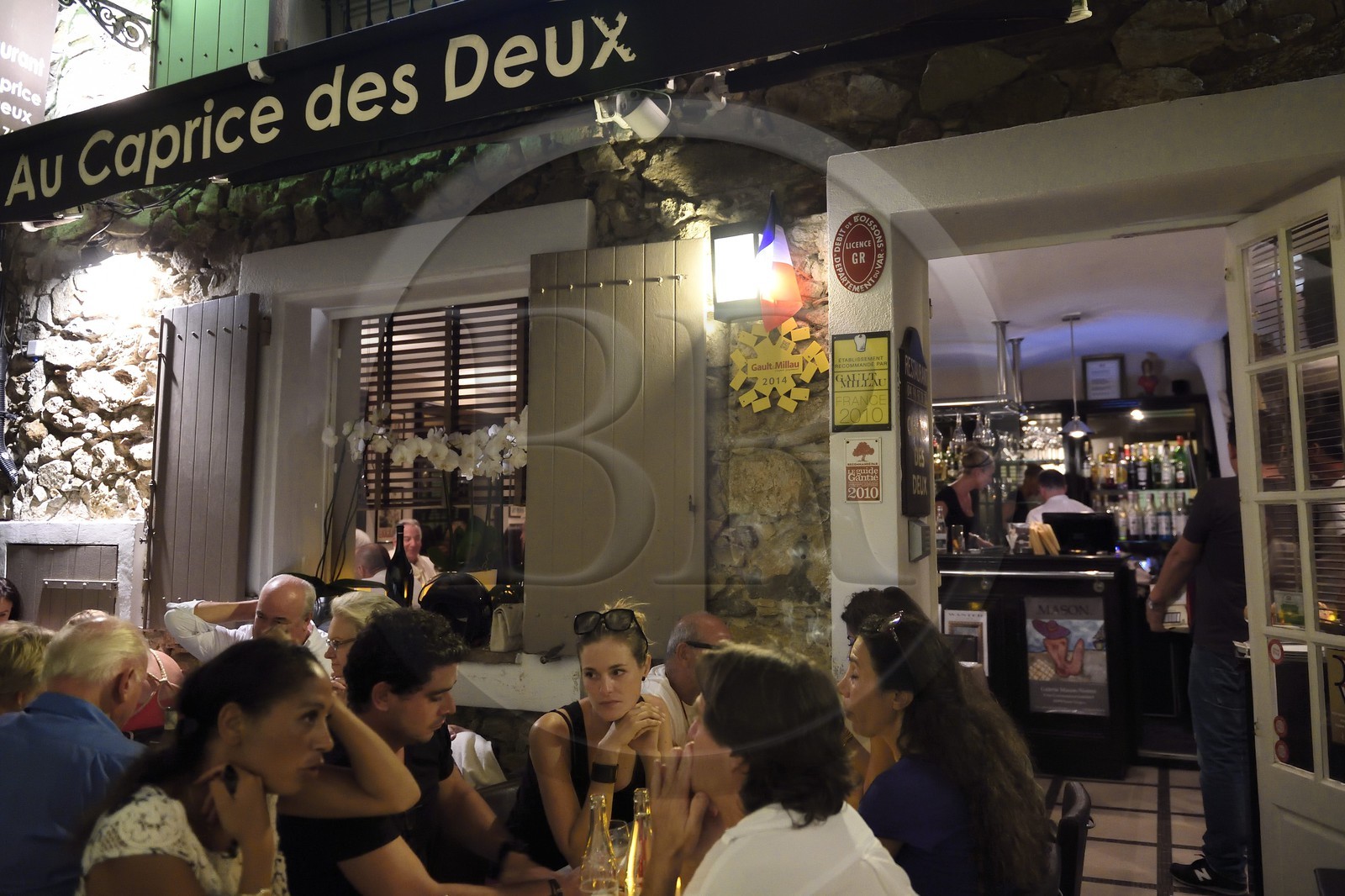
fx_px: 896
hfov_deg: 73.8
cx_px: 672
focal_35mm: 24
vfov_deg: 53.1
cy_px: 448
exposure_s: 1/30
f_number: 2.8
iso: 3200
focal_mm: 24
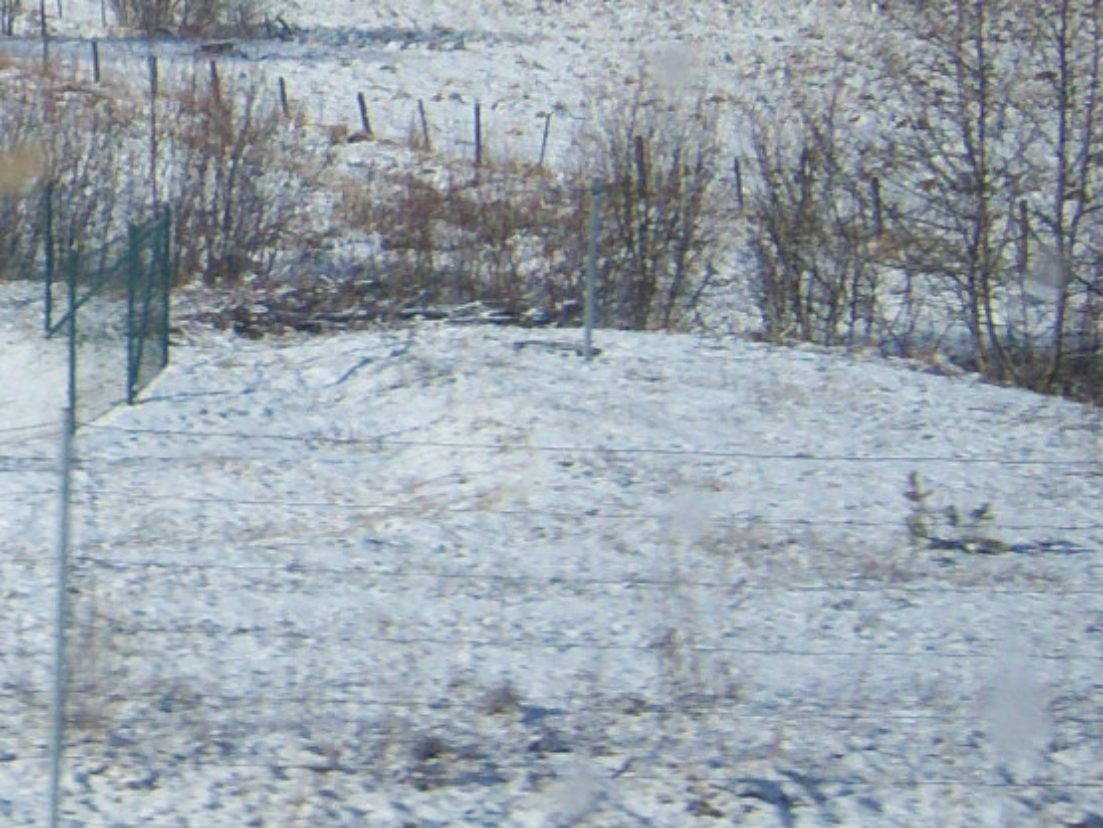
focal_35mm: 133
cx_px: -780
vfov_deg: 11.0
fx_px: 4240
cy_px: -30
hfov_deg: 13.5
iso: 80
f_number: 2.8
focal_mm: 7.5
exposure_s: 1/1000
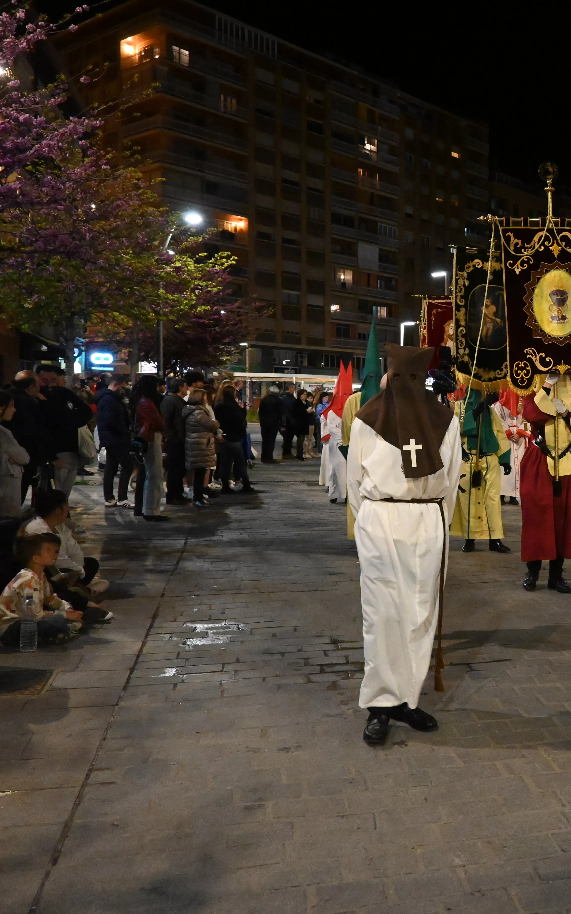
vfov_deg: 52.7
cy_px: 458
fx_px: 921
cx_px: 548
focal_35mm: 37
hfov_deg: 32.2
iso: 6400
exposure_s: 1/80
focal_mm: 16
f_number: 4.5
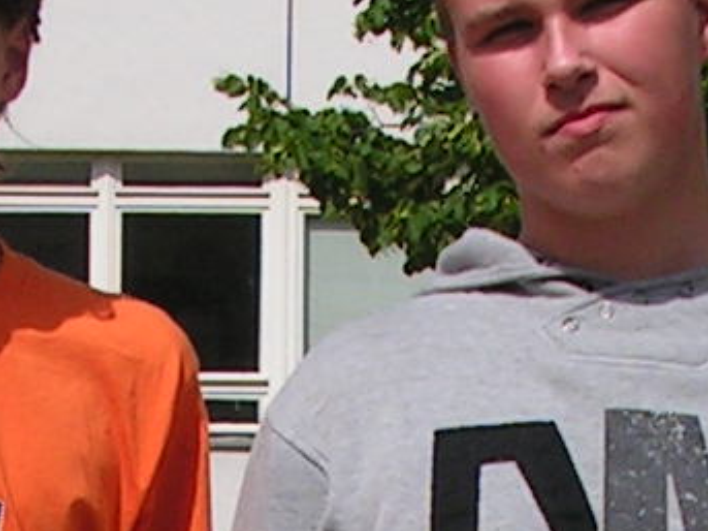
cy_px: 1023
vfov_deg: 6.7
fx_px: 4396
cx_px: 417
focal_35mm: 215
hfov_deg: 9.2
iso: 64
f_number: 4.8
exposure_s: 1/1000
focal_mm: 6
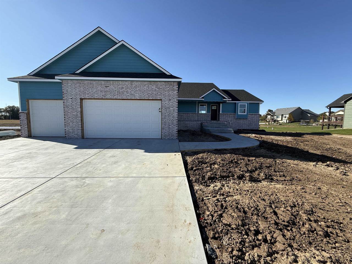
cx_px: 176
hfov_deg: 102.1
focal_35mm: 14
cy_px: 132
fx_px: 142
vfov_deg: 85.7
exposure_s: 1/1745
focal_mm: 2.22
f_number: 2.2
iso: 50
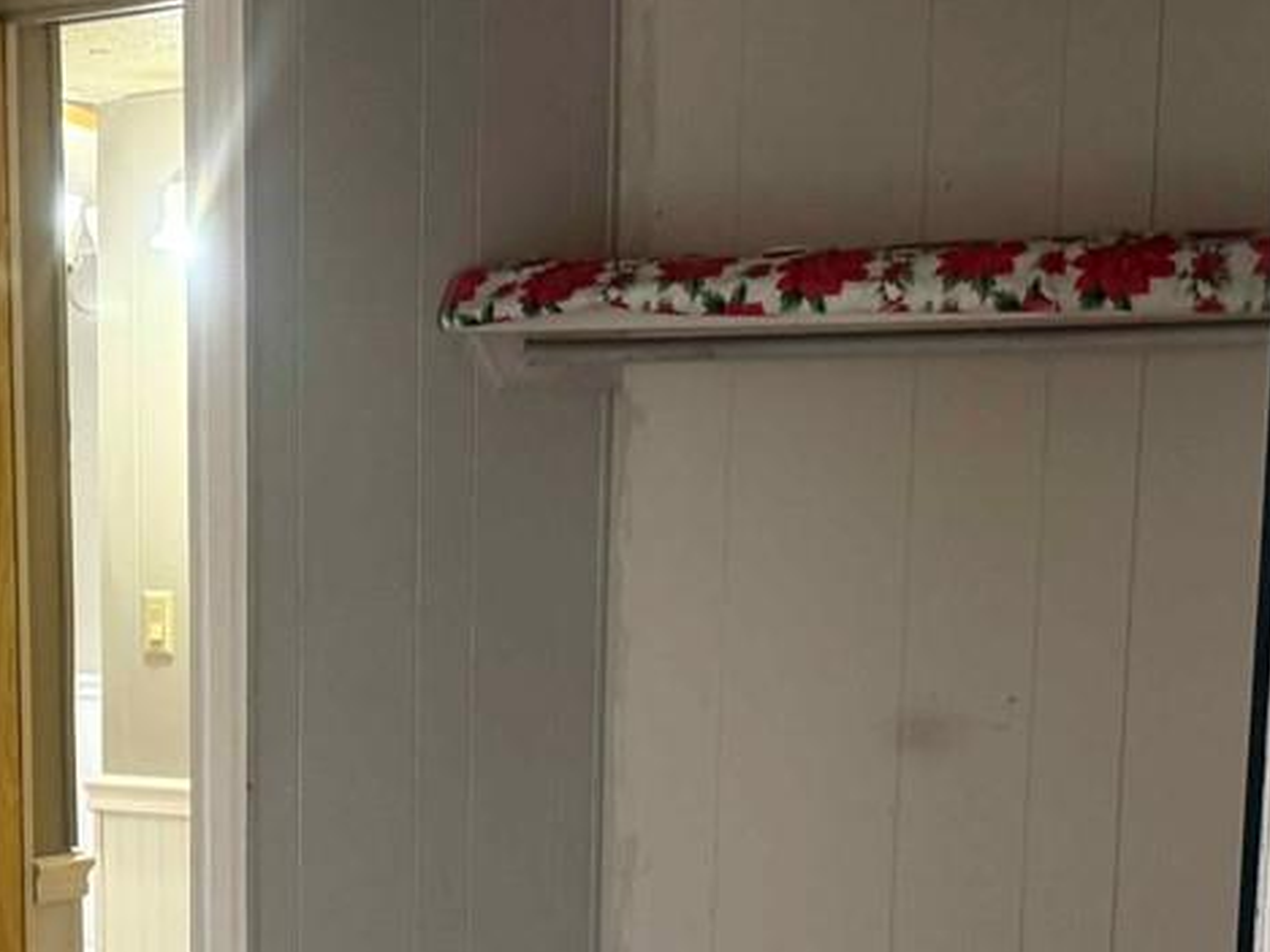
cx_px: 155
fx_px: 3008
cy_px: 1039
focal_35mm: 82
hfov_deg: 23.3
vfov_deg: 17.4
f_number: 1.78
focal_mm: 6.76
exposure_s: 1/60
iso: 250
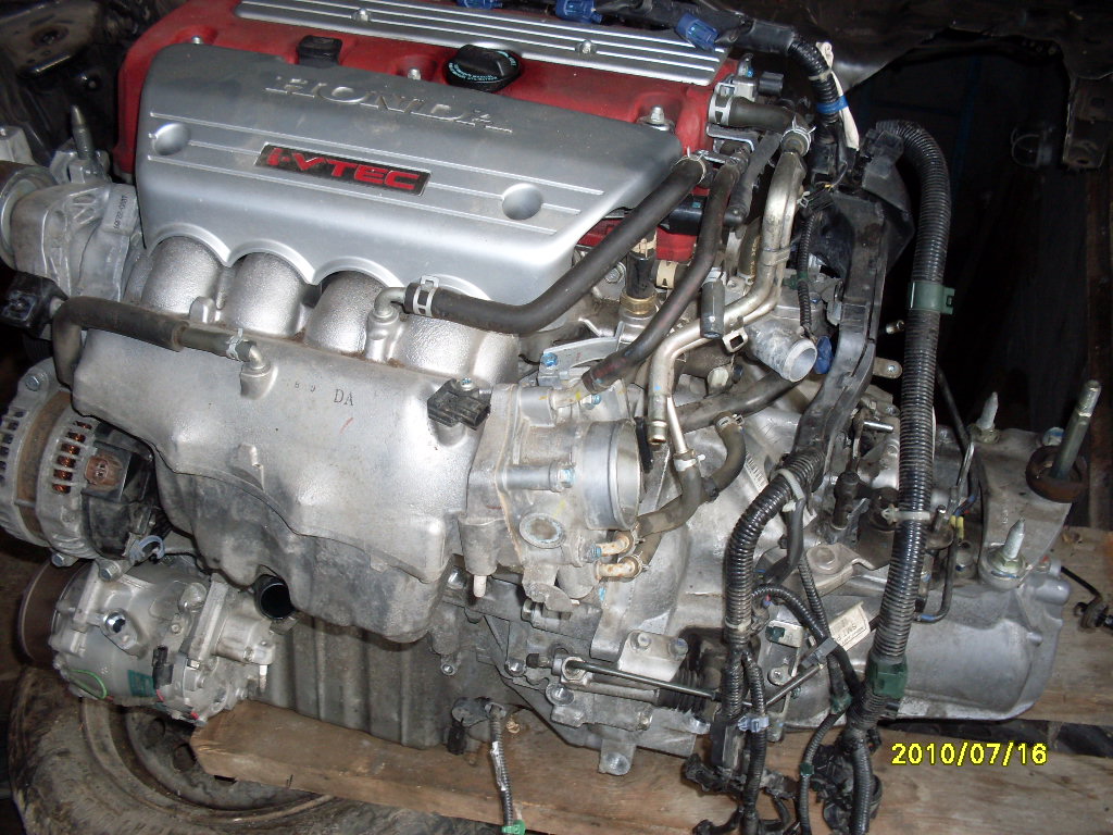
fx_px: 1222
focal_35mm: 38
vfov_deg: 37.7
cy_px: 418
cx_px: 556
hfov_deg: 49.0
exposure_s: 1/45
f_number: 2.8
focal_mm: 6.3
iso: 100
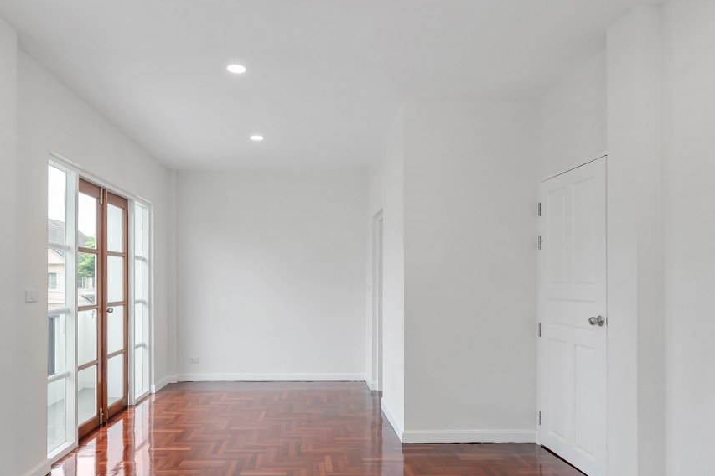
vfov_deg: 52.9
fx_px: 476
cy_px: 272
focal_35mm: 24
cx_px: 293
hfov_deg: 73.1
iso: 100
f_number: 4
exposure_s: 1/320
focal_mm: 16
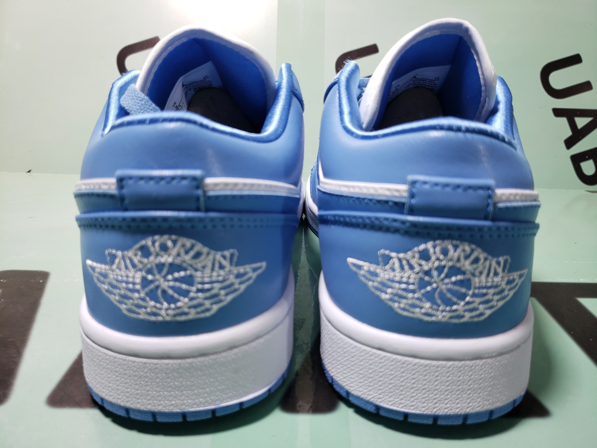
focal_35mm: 26
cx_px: 298
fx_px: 448
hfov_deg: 67.3
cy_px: 224
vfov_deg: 53.1
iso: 50
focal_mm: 4.3
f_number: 1.5
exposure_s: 1/213
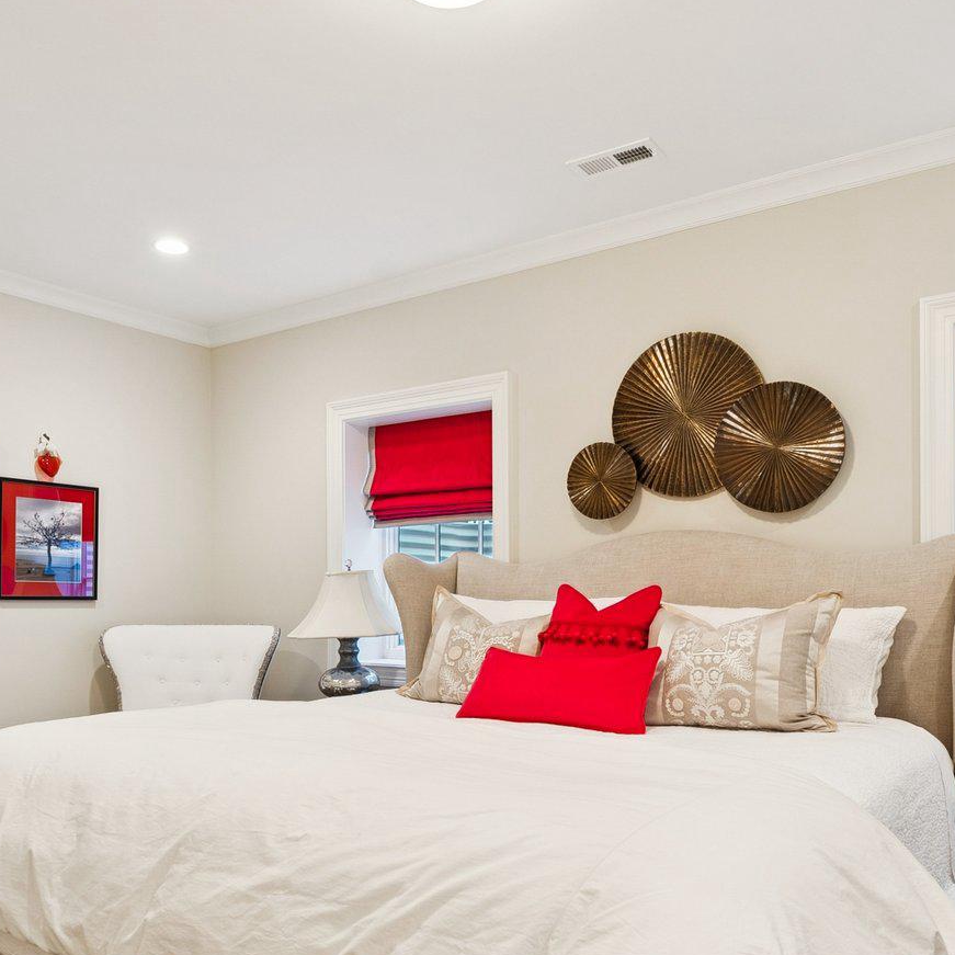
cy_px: 597
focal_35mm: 28
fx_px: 874
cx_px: 474
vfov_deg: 56.6
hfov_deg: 57.3
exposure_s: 1/2
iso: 250
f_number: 9
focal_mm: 14
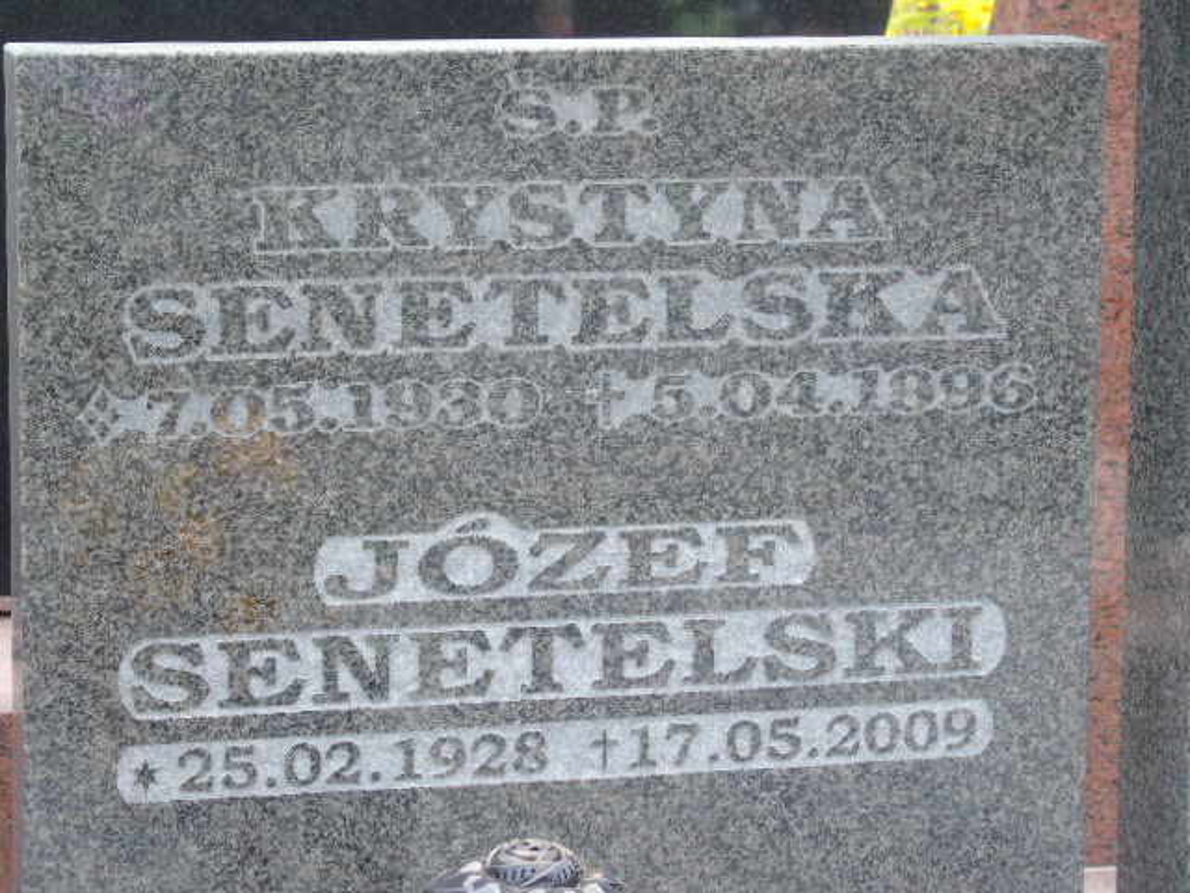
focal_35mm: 124
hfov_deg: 15.9
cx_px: 595
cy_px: 446
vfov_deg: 12.0
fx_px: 4263
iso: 100
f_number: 4.6
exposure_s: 1/50
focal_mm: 22
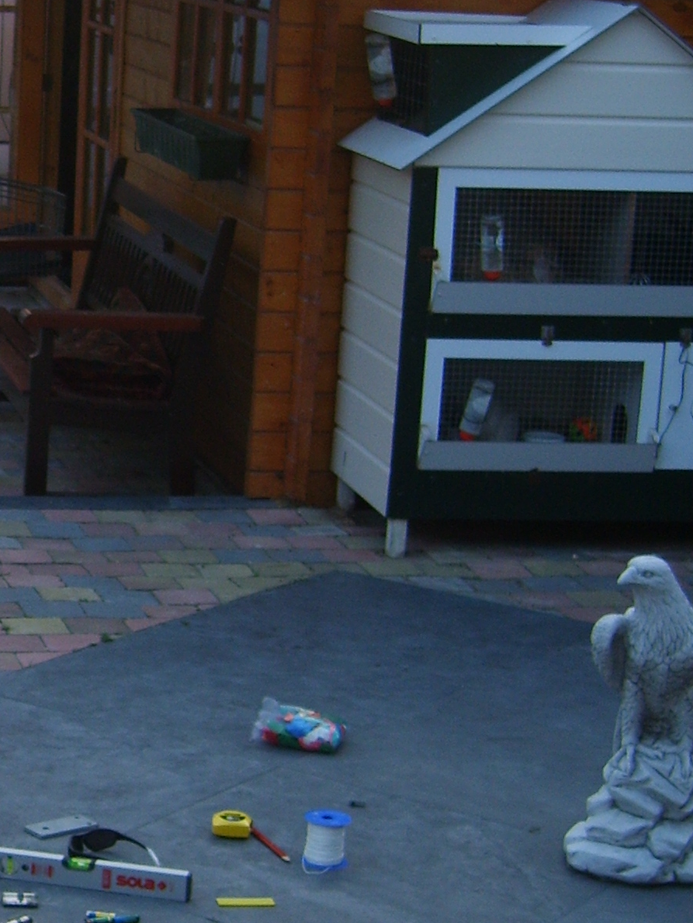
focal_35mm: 96
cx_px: -233
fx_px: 2562
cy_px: 530
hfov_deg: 14.7
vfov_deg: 20.4
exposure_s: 1/125
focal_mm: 7.4
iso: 50
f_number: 2.8
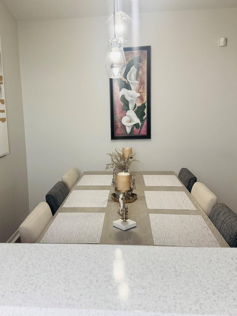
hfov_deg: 42.6
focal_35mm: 33
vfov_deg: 55.3
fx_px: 301
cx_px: 87
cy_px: 154
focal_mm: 6.76
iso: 160
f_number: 1.78
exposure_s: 1/120
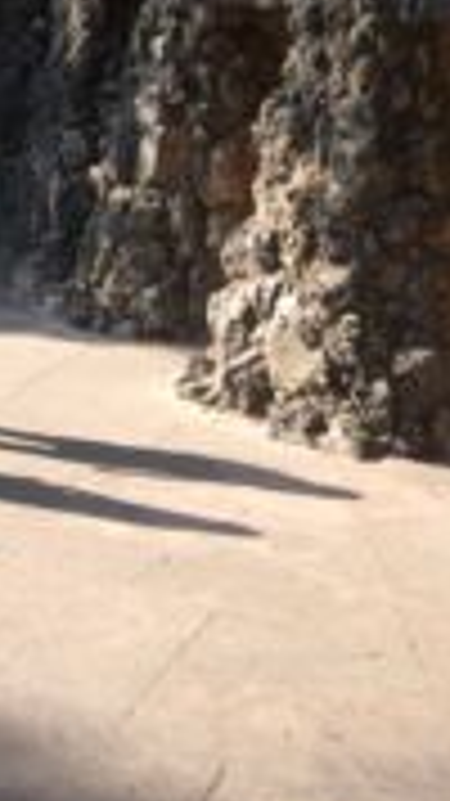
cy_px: 166
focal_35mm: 71
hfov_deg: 14.5
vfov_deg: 29.1
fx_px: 1508
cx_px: -405
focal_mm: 4.15
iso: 32
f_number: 2.2
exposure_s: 1/500
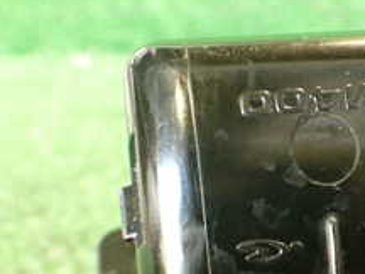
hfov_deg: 21.0
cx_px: 397
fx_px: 938
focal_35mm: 89
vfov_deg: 16.4
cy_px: 250
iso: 640
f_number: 2.4
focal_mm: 5.79
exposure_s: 1/30
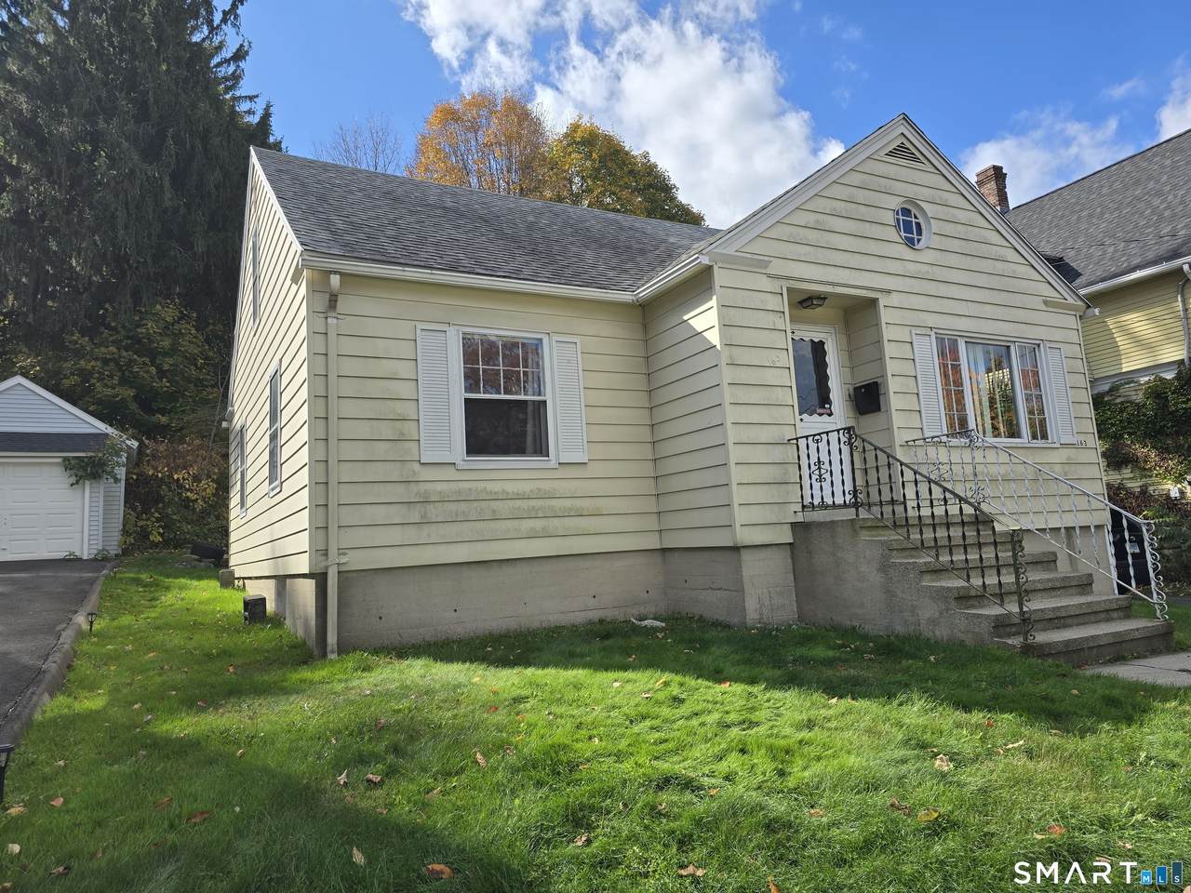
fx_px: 791
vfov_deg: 58.9
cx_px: 596
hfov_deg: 73.9
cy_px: 446
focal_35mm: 23
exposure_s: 1/612
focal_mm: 6.3
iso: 12
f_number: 1.7
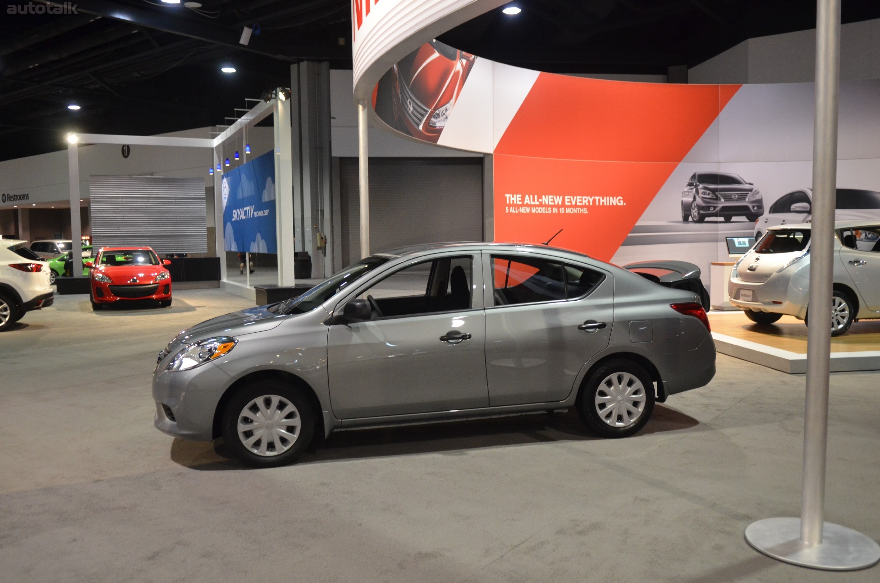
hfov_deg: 62.0
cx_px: 440
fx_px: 732
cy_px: 292
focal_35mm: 30
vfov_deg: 43.4
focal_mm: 20
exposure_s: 1/60
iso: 1600
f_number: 2.8
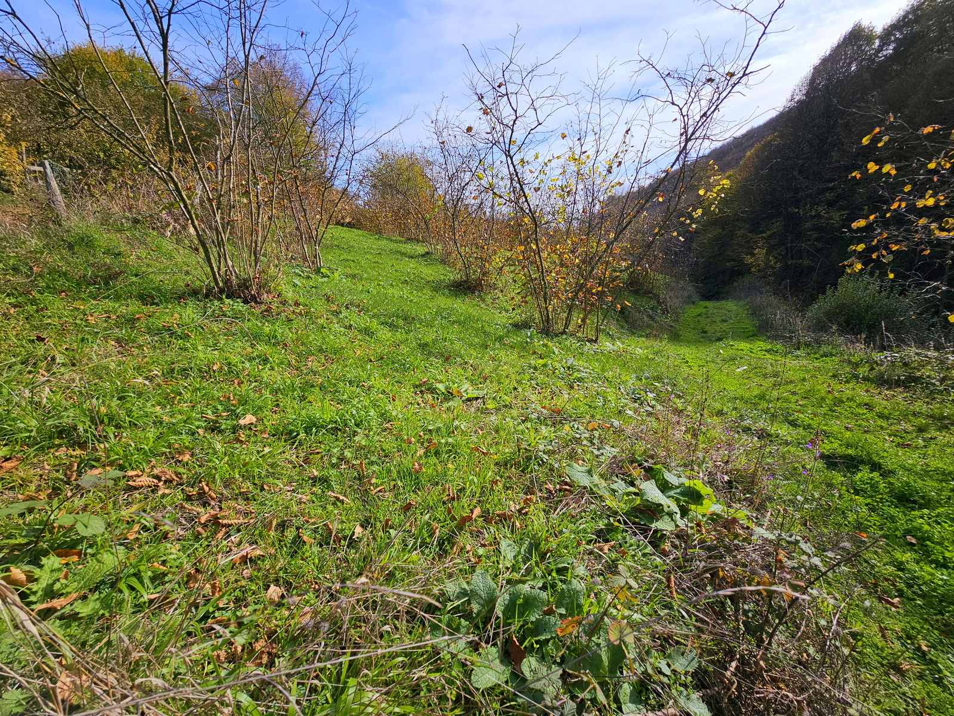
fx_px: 358
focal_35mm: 13
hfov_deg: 106.2
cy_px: 358
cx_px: 477
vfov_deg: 89.9
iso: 50
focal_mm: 2.2
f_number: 2.2
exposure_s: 1/2000
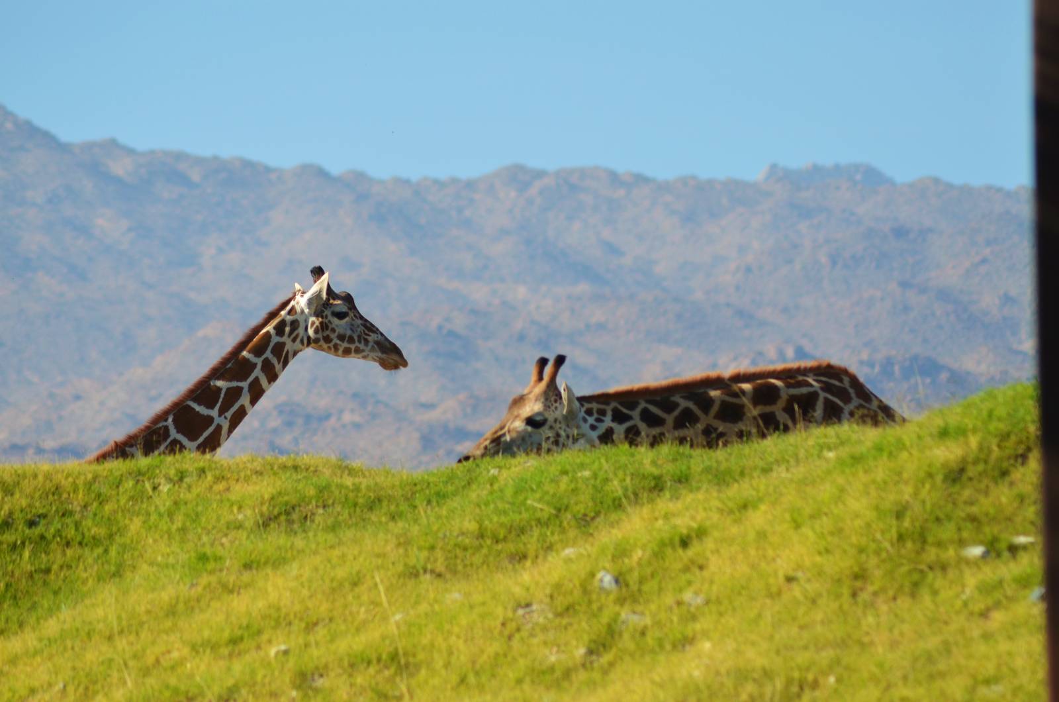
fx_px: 9248
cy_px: 351
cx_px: 530
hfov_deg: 6.6
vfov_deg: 4.3
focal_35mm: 315
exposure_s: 1/2000
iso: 320
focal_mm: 210
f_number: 5.6
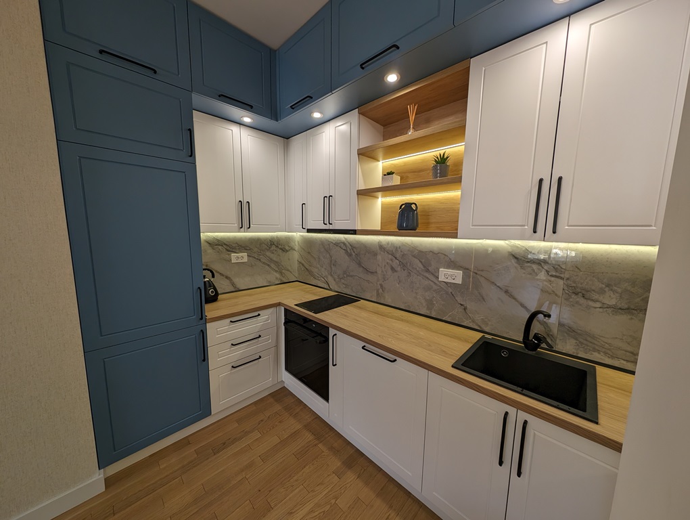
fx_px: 240
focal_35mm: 12
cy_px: 260
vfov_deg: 94.6
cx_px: 345
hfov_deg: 110.5
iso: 43
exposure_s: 1/112
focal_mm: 2.23
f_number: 1.95
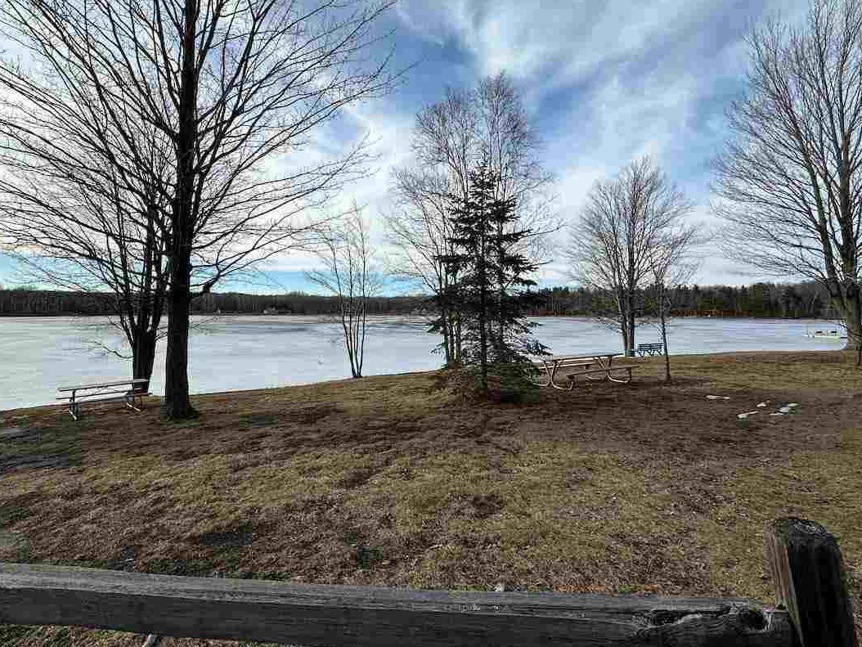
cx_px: 409
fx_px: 423
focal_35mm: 17
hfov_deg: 90.9
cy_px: 271
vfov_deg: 74.2
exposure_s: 1/1618
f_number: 2.2
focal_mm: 2.22
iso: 40
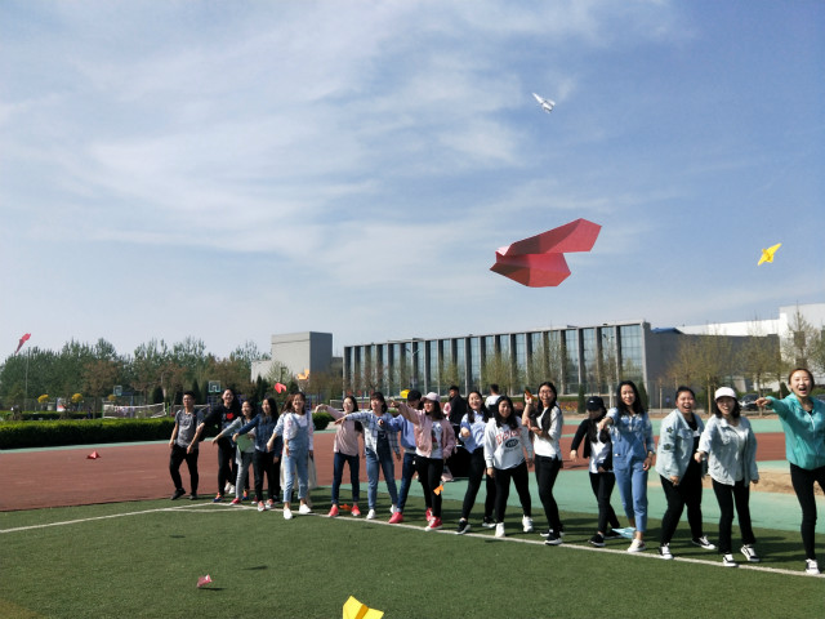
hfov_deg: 69.4
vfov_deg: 54.9
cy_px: 310
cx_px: 412
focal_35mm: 25
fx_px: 596
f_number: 1.7
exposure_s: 1/2222
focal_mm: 4.27
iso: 33
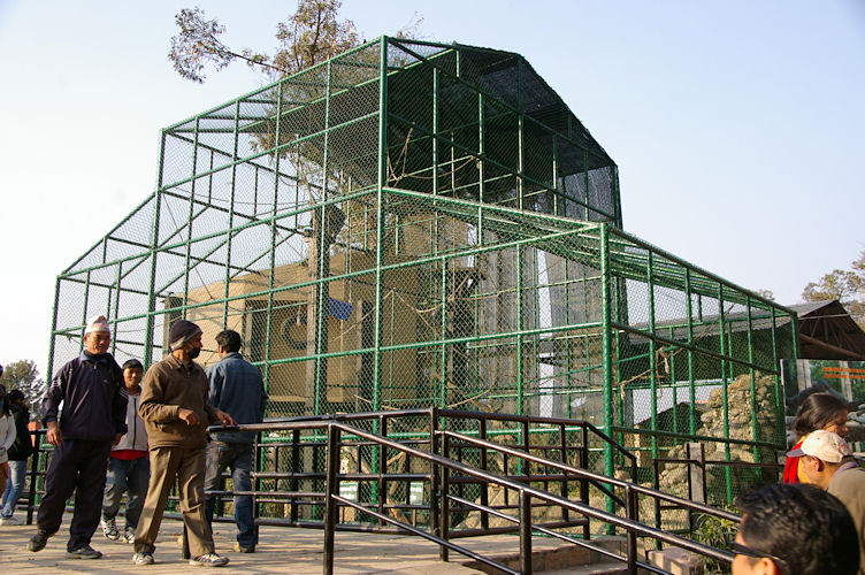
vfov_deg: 35.4
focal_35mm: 38
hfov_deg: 51.3
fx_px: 900
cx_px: 432
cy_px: 288
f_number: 8
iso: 200
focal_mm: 25
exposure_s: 1/160
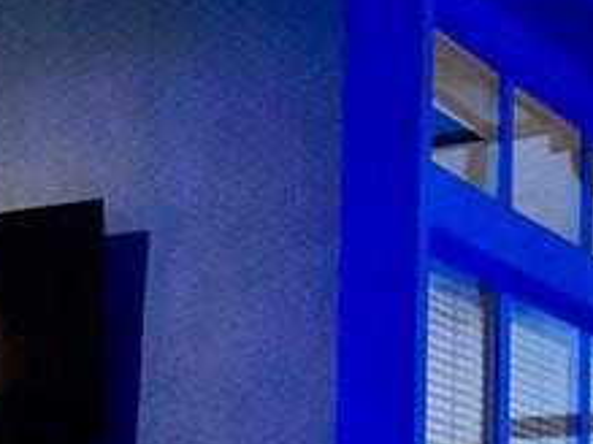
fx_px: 2003
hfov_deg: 16.6
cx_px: 46
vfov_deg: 12.1
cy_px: 661
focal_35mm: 117
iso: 8000
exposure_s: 1/250
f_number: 4
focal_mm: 20
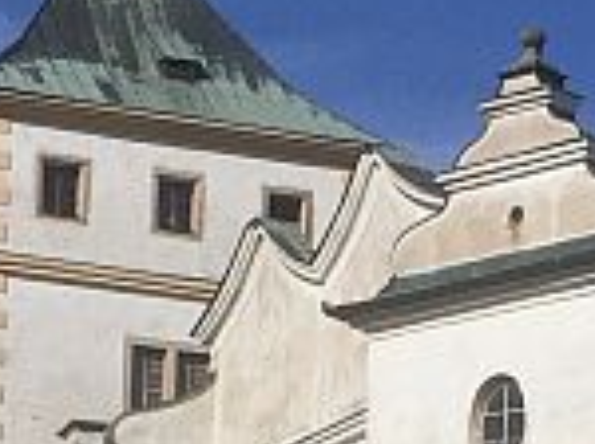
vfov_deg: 7.1
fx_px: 3398
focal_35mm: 198
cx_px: 571
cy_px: 963
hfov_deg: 9.9
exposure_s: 1/4405
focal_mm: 4.15
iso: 32
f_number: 2.2
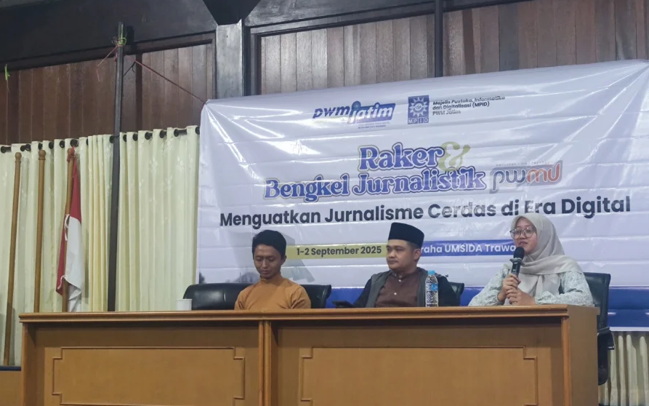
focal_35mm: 62
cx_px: 356
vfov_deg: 20.9
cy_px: 238
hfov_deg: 32.9
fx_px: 1097
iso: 941
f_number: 1.89
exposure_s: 1/50
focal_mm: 5.43
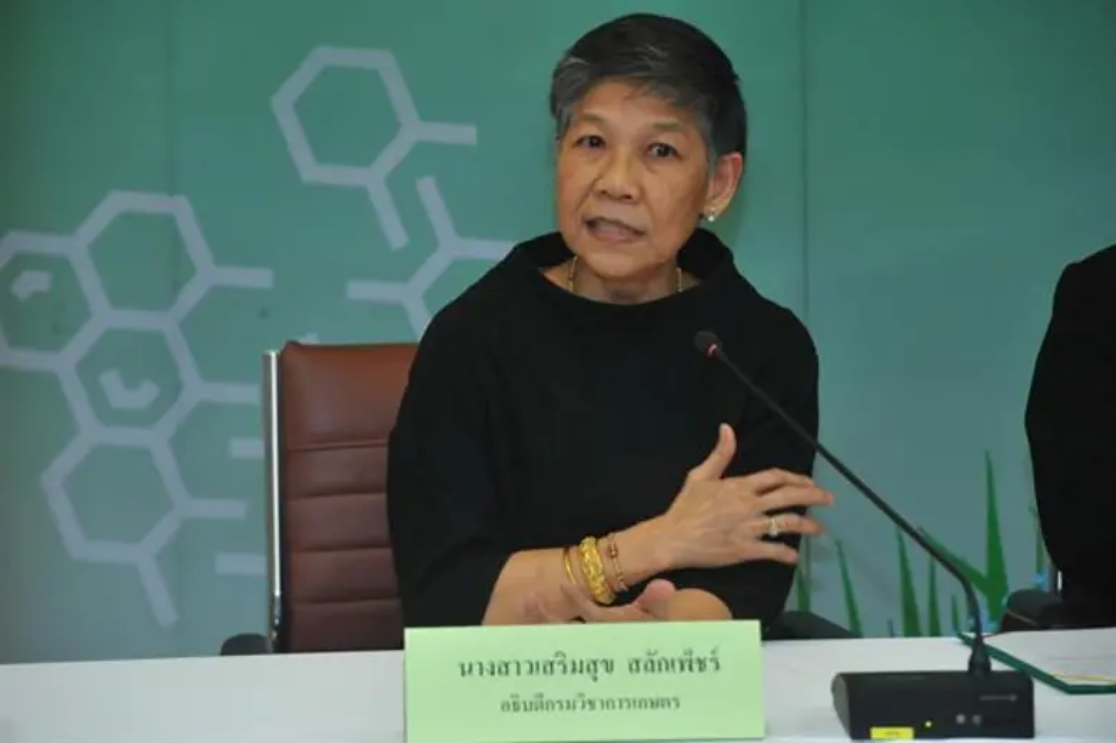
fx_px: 4957
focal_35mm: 160
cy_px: 372
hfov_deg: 12.8
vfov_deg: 8.6
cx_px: 558
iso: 2200
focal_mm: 160
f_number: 5.6
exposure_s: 1/125
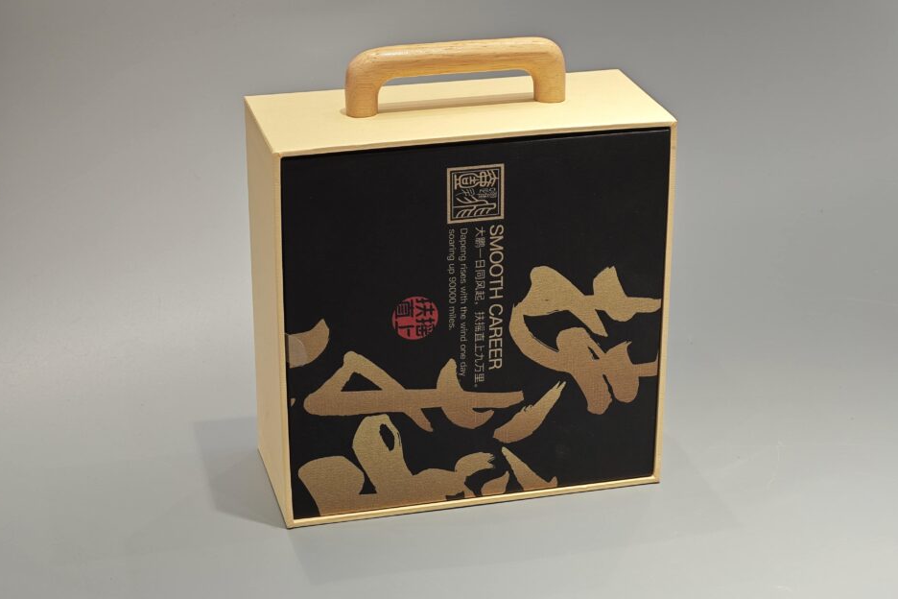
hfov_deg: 25.4
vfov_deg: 17.1
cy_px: 284
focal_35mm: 80
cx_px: 448
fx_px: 1995
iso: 125
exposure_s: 1/100
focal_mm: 10.1
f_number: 2
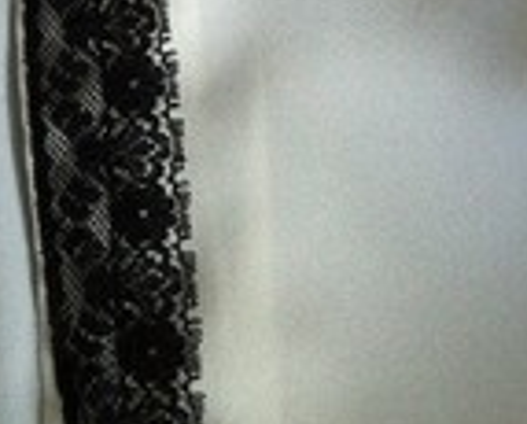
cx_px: -22
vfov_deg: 12.3
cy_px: -229
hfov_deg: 15.8
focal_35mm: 119
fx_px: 1860
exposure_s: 1/15
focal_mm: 3.85
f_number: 2.8
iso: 100
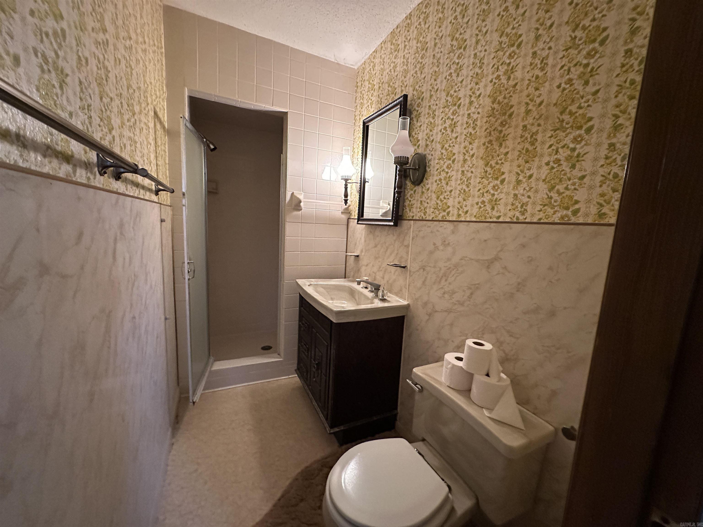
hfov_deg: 102.1
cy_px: 264
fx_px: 284
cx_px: 352
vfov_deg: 85.7
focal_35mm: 14
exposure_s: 1/60
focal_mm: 2.22
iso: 1000
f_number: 2.2
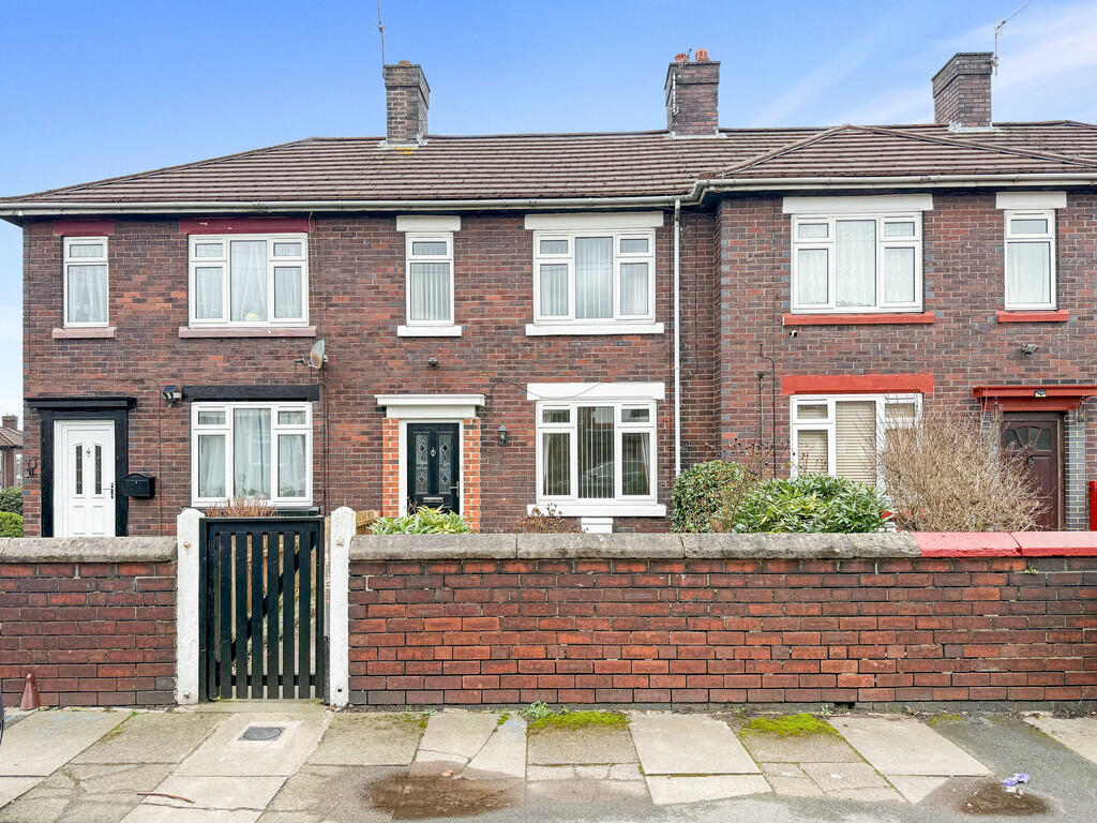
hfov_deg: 71.6
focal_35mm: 24
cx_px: 548
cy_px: 412
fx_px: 761
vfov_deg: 56.8
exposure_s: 1/580
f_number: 1.8
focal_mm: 6.76
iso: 100
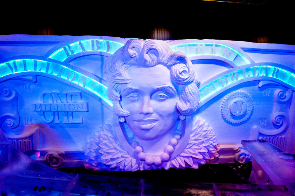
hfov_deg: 73.8
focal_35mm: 24
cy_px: 98
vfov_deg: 53.1
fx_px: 197
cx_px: 148
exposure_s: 1/125
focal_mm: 24
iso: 4000
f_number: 8
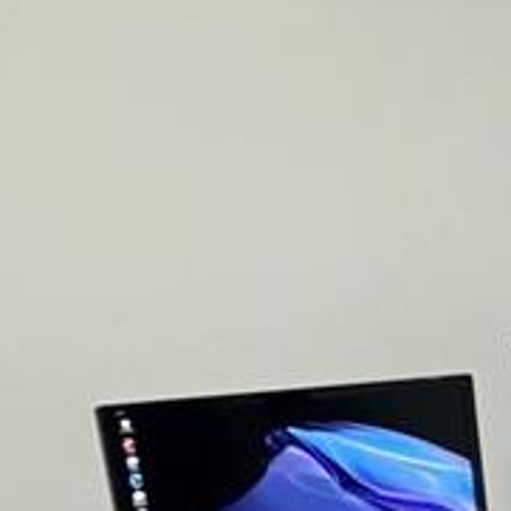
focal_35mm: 82
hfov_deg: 14.1
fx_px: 1370
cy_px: 596
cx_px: 1245
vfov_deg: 20.0
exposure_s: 1/60
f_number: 2.2
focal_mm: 2.22
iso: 400
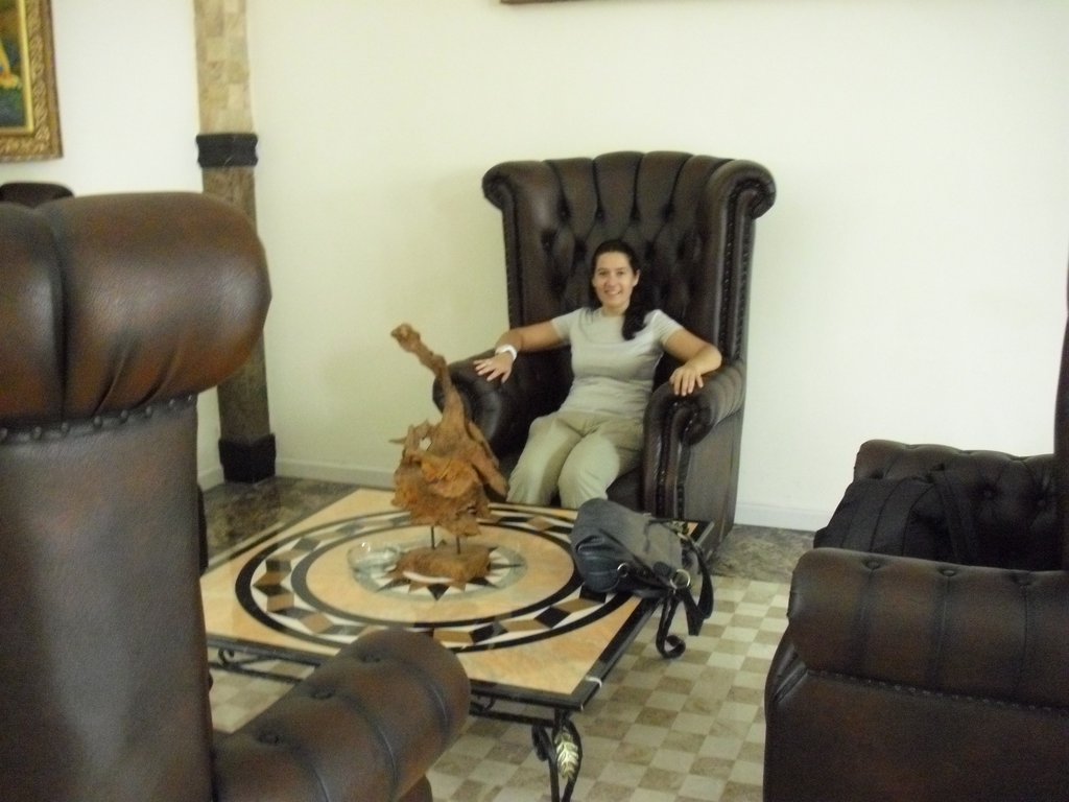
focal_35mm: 38
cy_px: 401
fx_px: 1174
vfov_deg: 37.7
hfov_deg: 49.0
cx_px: 534
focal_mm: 6.2
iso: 800
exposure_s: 1/50
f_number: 2.8
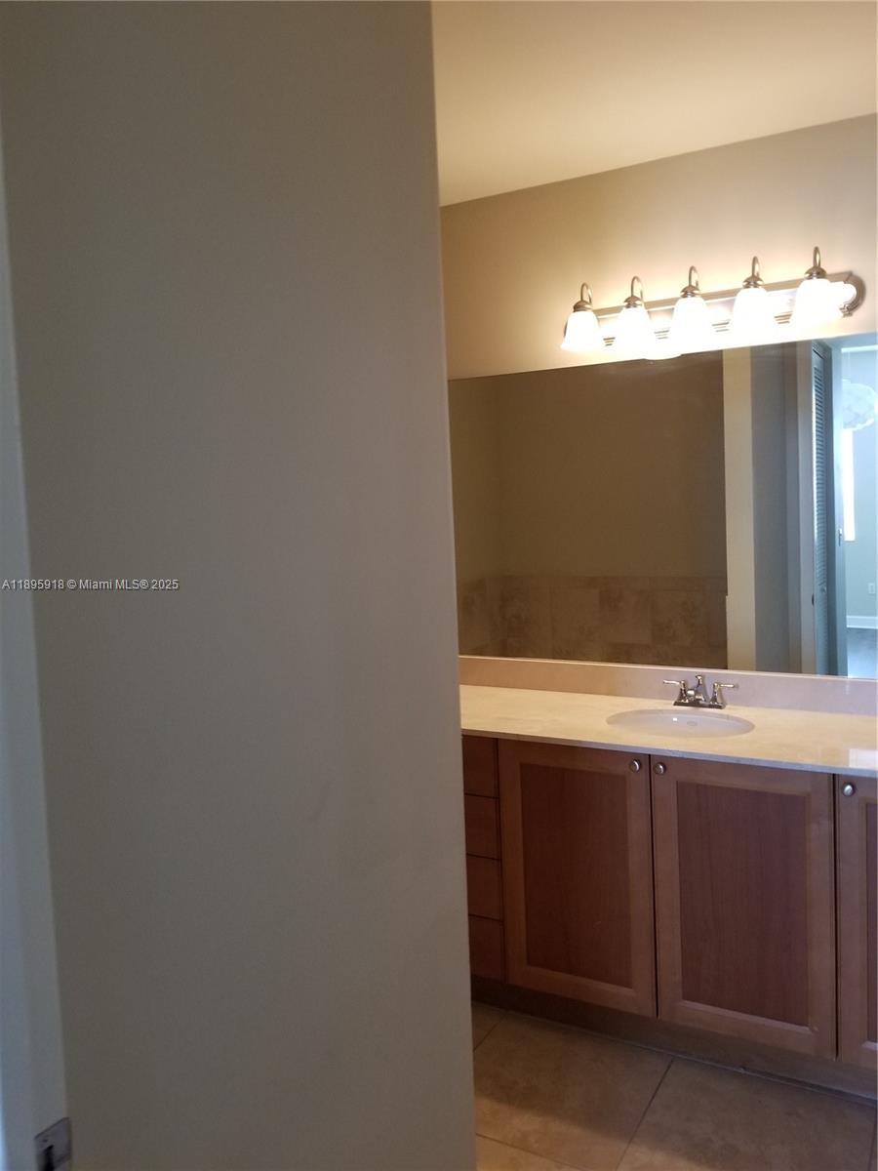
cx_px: 439
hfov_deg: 53.1
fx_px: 879
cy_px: 586
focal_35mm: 26
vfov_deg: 67.3
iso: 160
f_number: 1.7
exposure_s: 1/30
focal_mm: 4.25
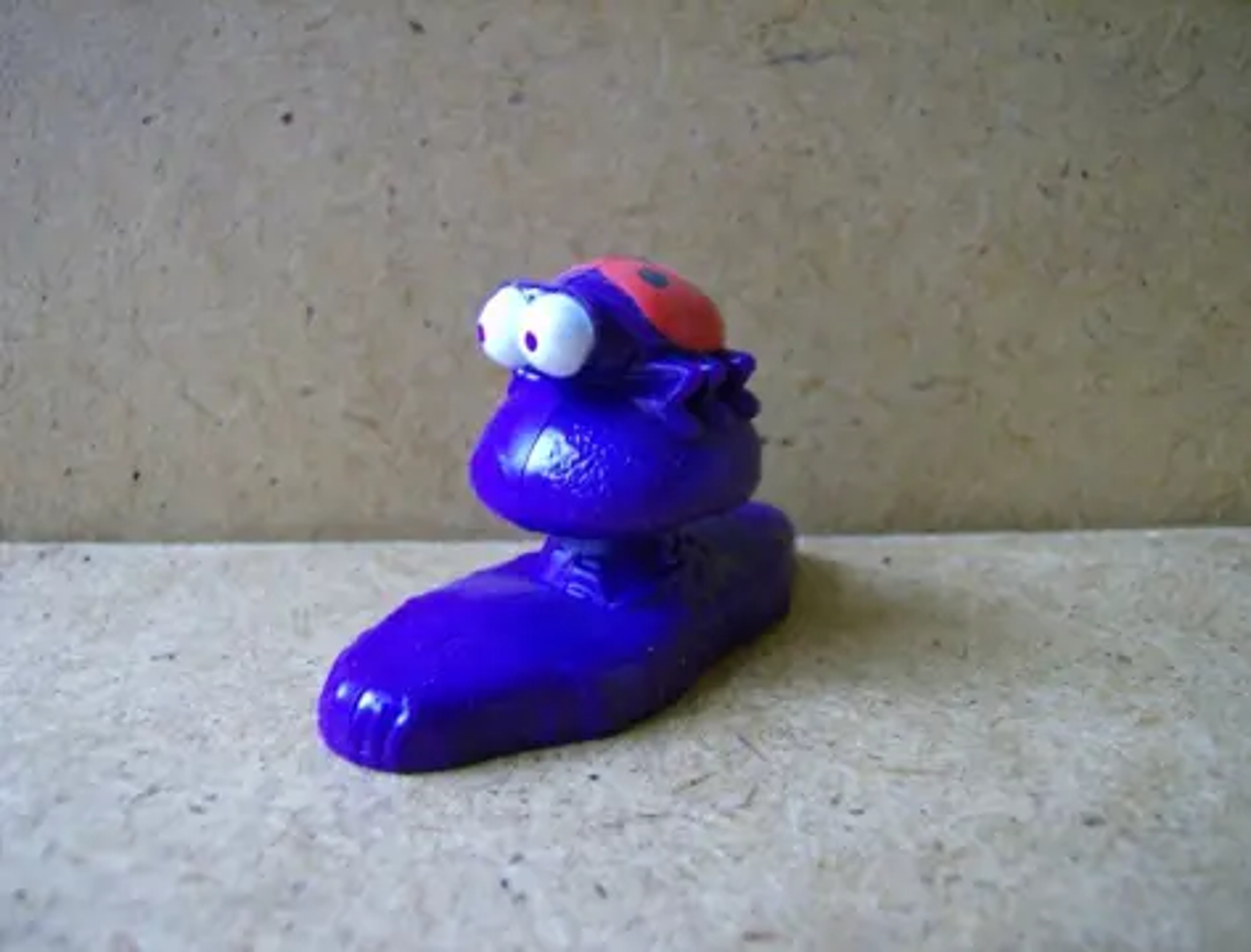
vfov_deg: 40.0
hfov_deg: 51.1
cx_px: 626
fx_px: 1308
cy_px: 476
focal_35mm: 36
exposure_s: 1/7.82
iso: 200
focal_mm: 6
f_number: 2.8
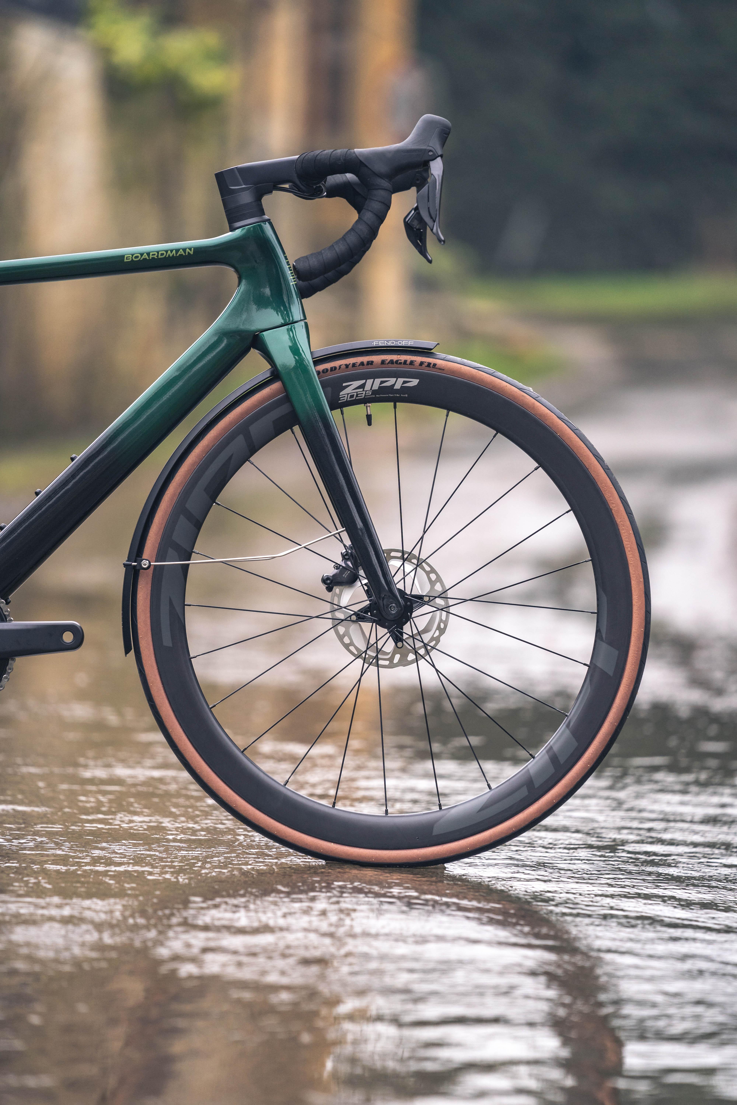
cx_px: 368
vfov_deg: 10.7
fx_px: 5896
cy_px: 552
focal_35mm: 192
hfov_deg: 7.2
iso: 1000
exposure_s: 1/320
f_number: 2.8
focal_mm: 192
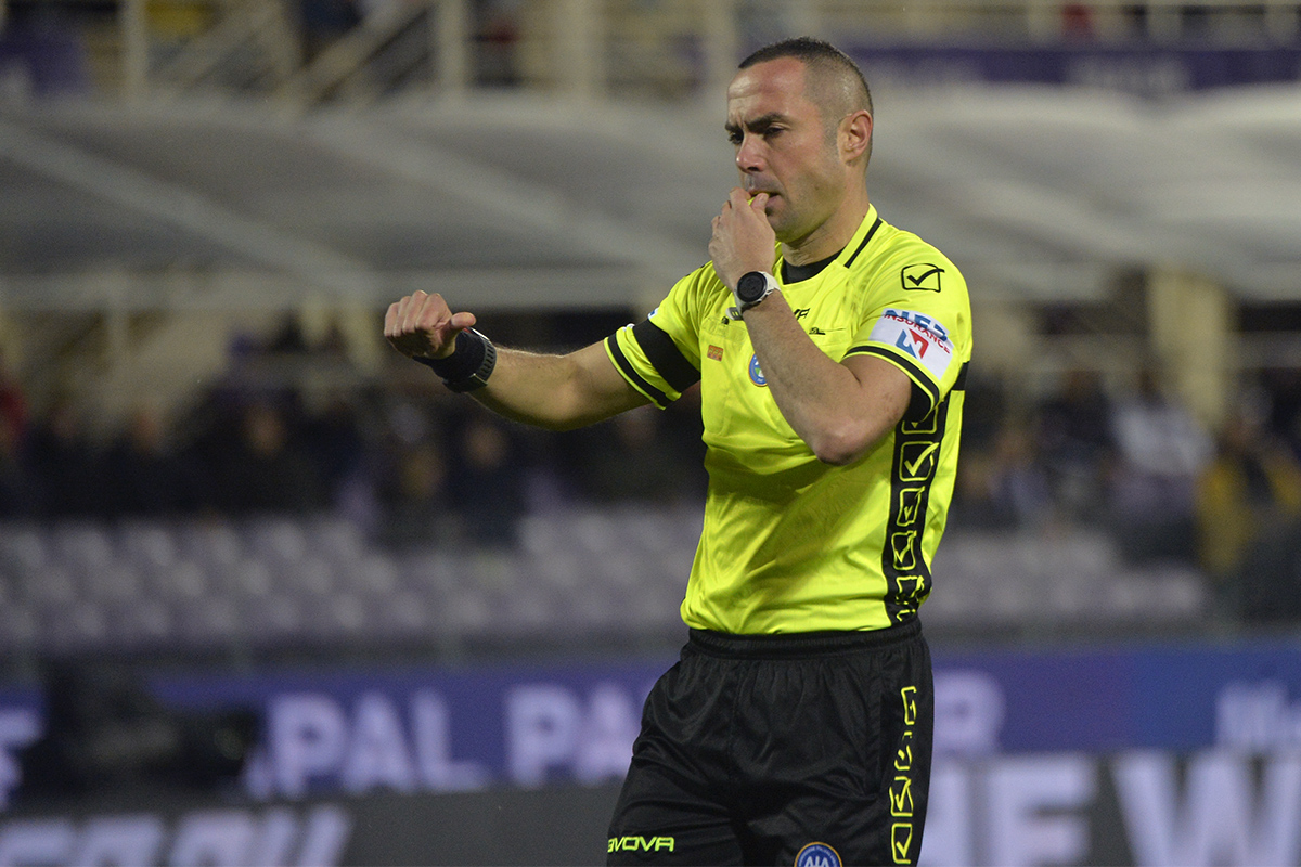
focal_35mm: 400
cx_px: 650
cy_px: 434
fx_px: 14454
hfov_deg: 5.2
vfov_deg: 3.4
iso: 2500
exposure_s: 1/1000
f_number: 5.6
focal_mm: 400
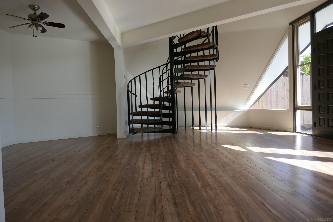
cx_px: 166
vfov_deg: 51.3
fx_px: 231
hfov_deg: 71.5
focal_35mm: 25
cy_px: 111
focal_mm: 9.1
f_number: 2.8
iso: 125
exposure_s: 1/250
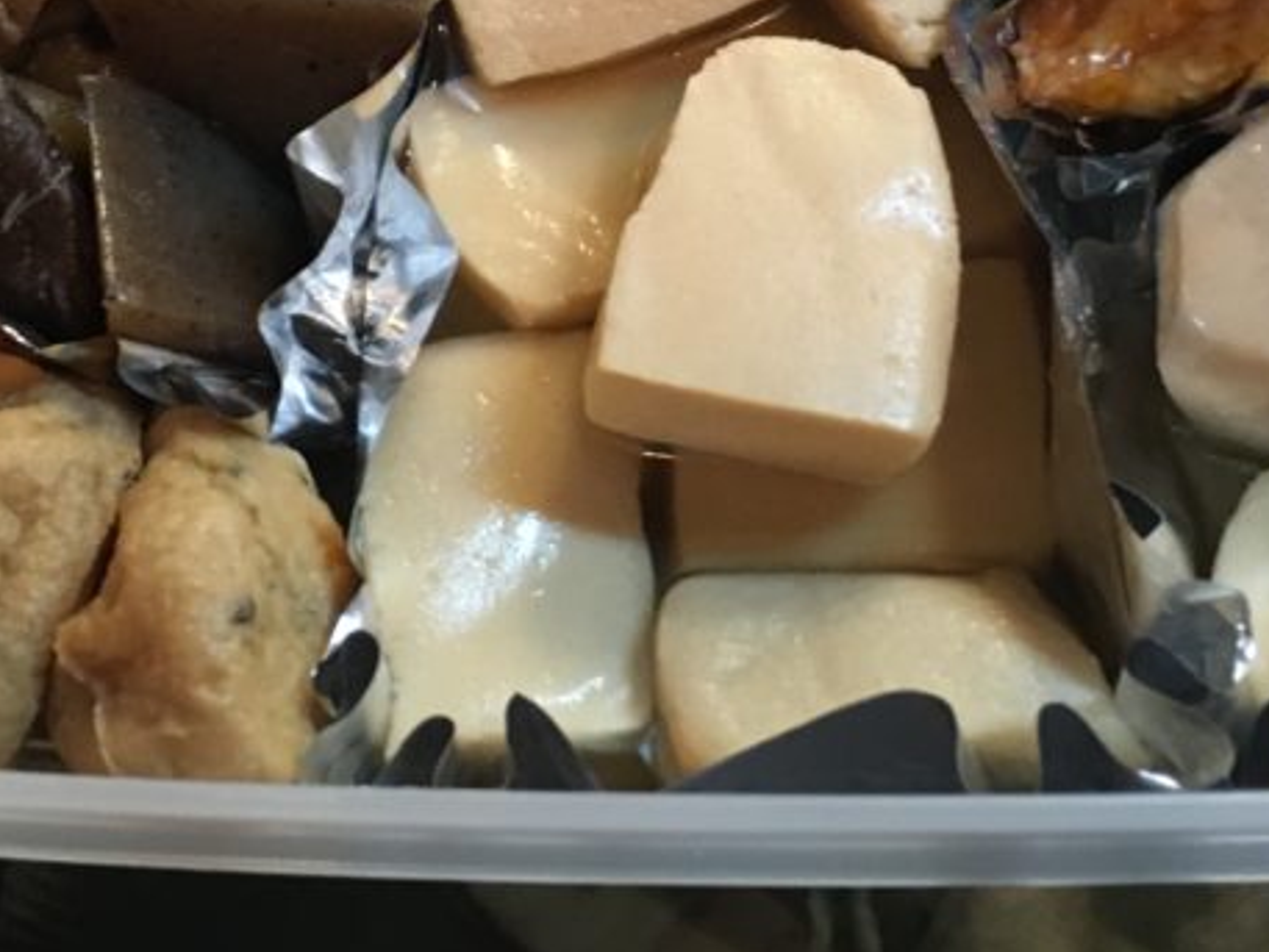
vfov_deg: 21.9
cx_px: 639
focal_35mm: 65
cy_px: 33
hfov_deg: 29.8
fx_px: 2383
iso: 200
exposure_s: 1/30
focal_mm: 4.15
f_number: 2.2
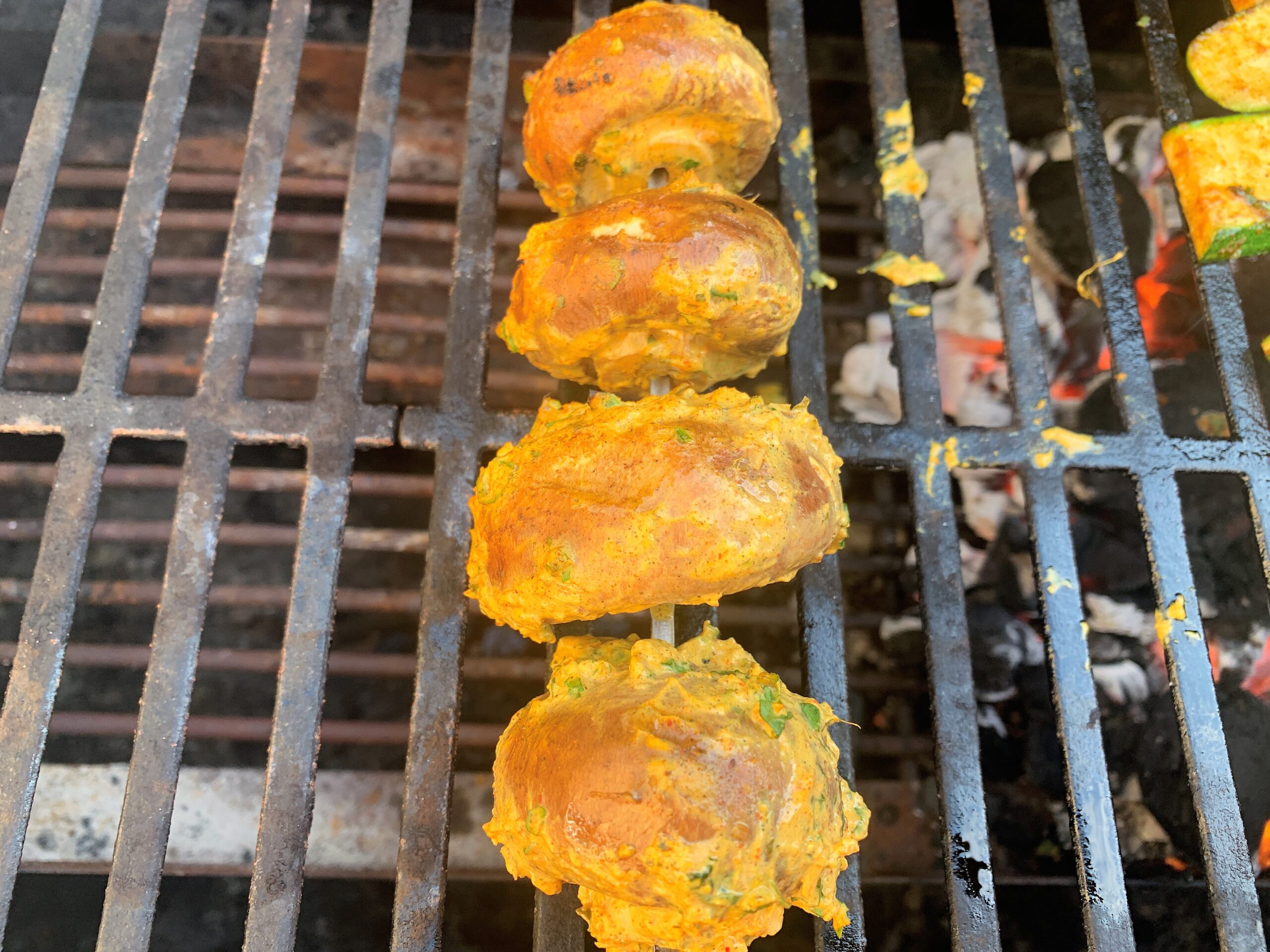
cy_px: 476
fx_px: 954
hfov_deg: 67.3
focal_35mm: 26
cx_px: 635
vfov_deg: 53.1
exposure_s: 1/122
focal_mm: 4.25
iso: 50
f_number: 1.8
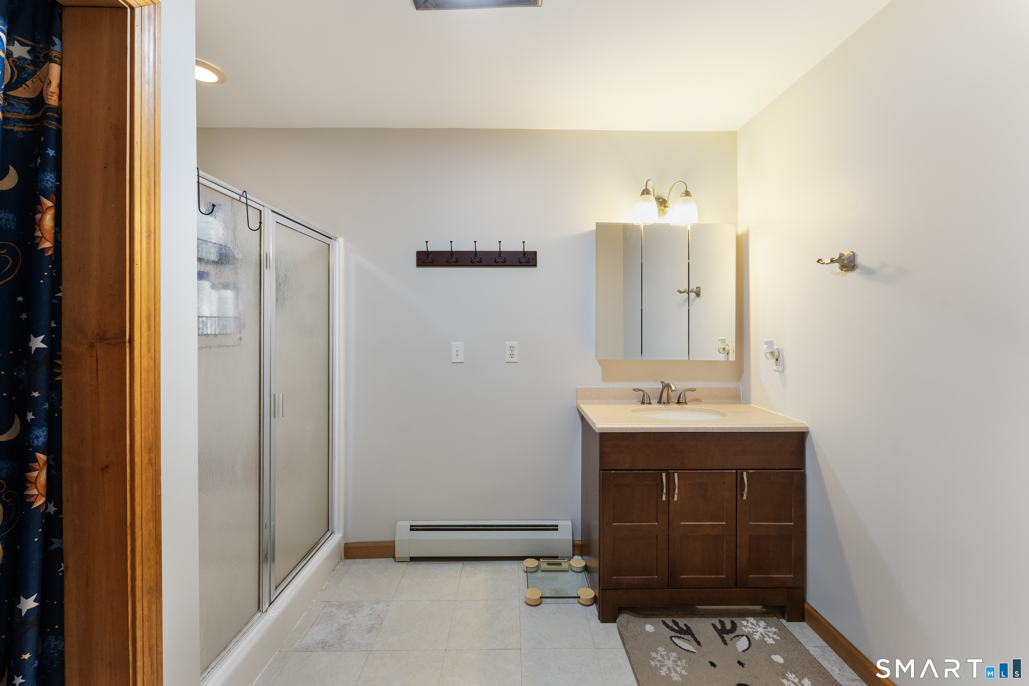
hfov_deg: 104.3
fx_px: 400
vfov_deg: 81.2
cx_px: 514
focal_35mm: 14
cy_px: 343
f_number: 8
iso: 800
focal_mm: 14
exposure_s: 1/8
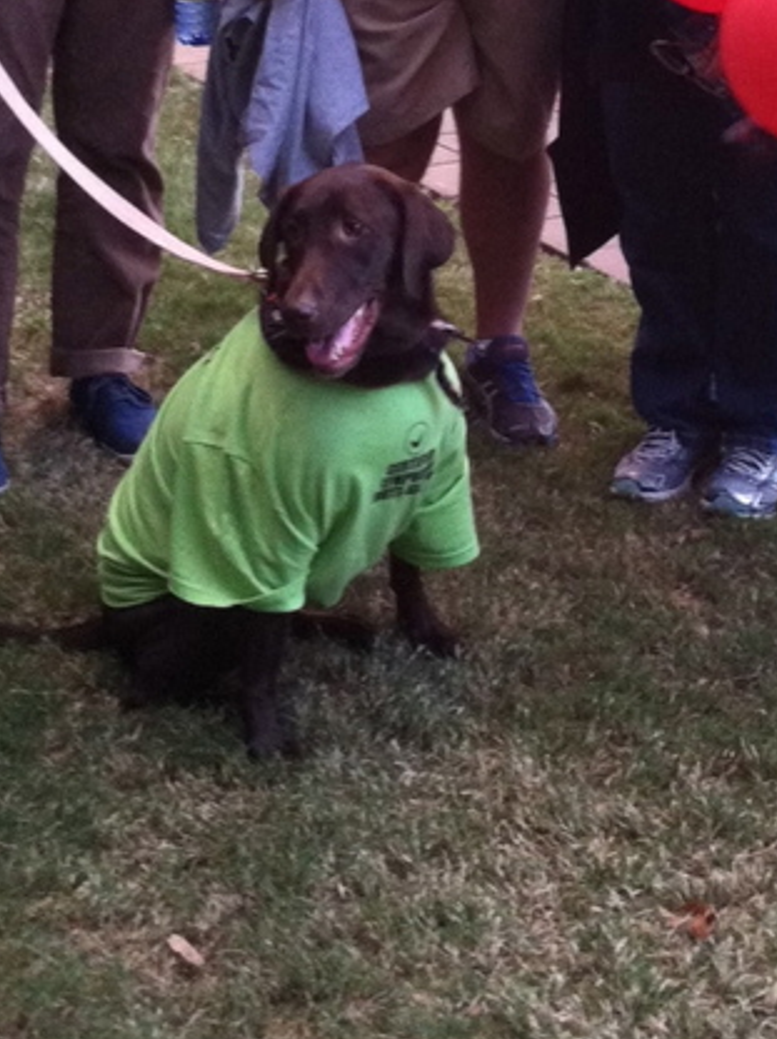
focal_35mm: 81
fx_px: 2429
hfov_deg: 18.1
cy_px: 21
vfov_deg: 23.2
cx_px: 580
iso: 320
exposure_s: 1/17
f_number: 2.8
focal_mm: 3.85
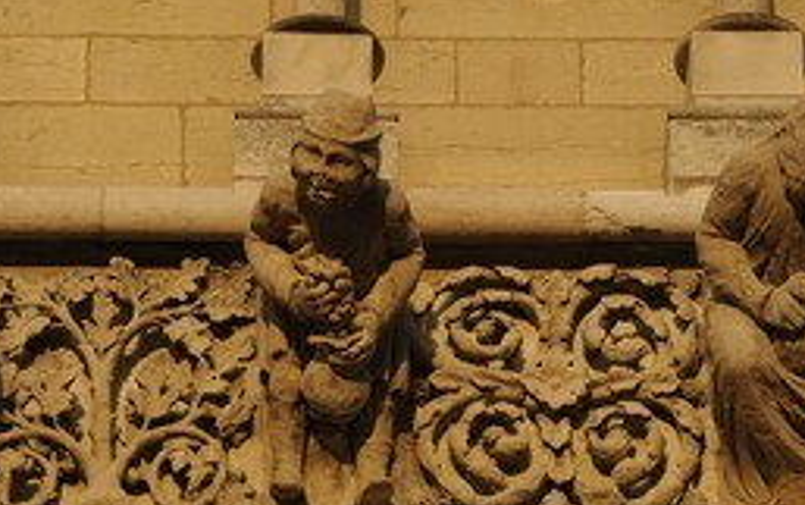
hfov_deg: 7.2
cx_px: 340
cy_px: 298
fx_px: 6410
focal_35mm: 292
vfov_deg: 4.5
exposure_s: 1/320
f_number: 9
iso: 400
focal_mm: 175
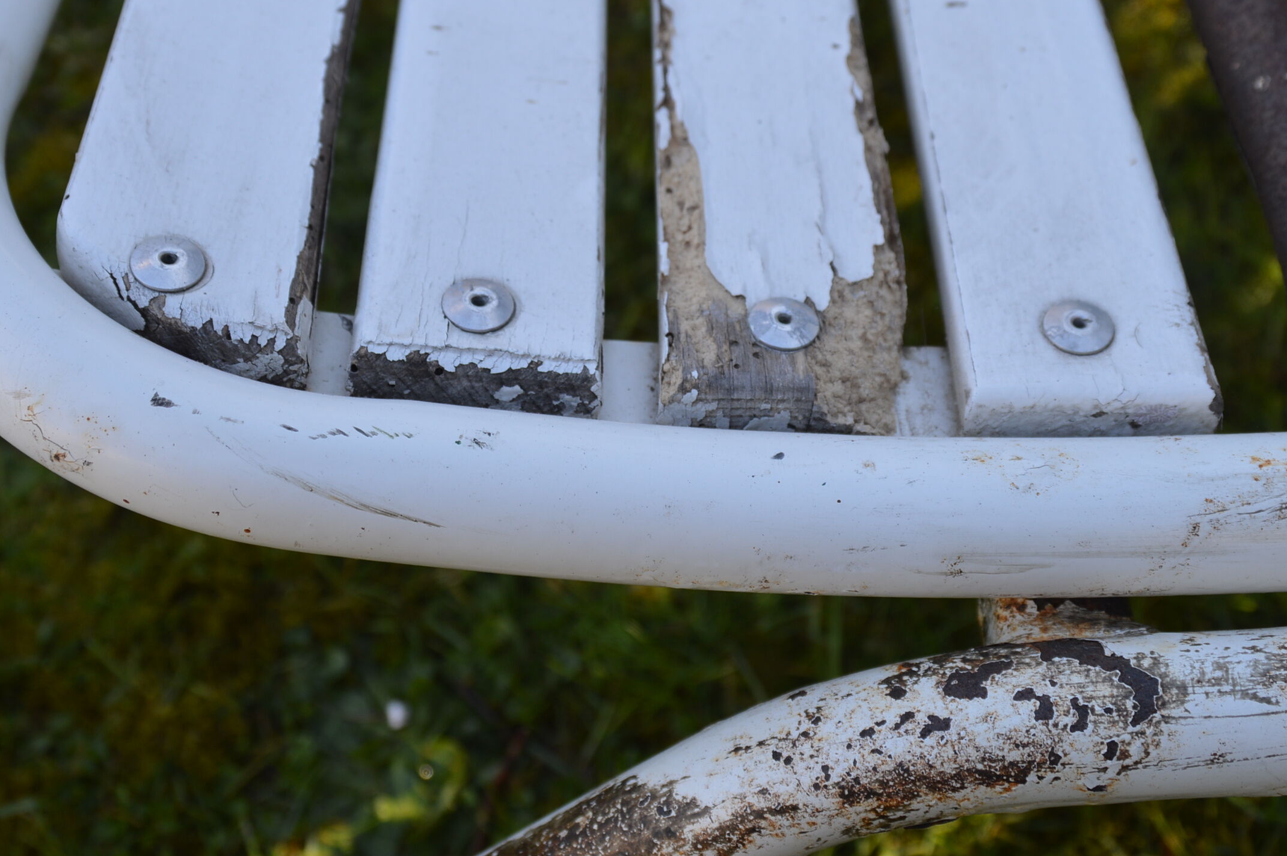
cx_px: 673
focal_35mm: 53
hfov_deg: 37.7
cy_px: 257
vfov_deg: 25.4
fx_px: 1882
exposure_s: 1/125
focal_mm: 25
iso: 100
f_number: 5.6
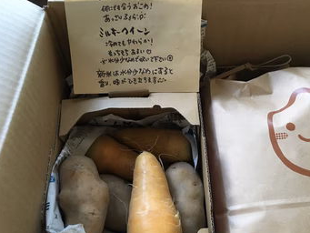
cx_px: 179
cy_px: 135
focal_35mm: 34
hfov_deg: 53.7
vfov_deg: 41.7
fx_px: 305
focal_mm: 4.15
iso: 160
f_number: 2.2
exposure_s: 1/30
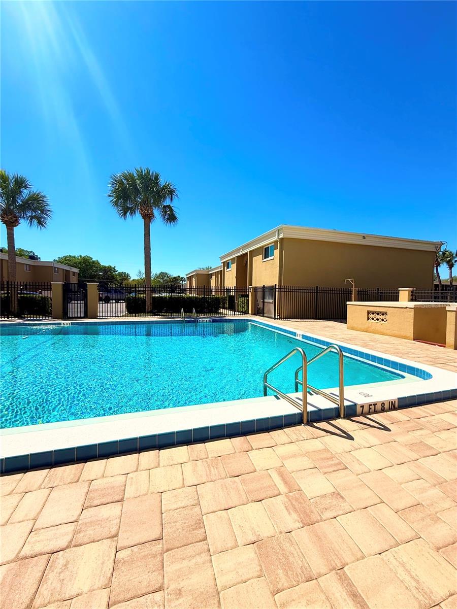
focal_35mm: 14
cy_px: 304
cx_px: 228
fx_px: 246
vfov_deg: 102.1
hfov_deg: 85.7
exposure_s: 1/4149
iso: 50
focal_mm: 2.22
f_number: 2.2
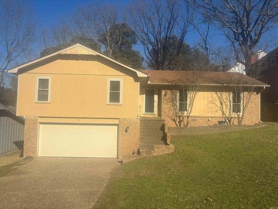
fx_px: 209
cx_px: 139
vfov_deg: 53.1
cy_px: 104
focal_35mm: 26
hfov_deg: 67.3
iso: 50
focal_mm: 5.96
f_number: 1.6
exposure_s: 1/5618
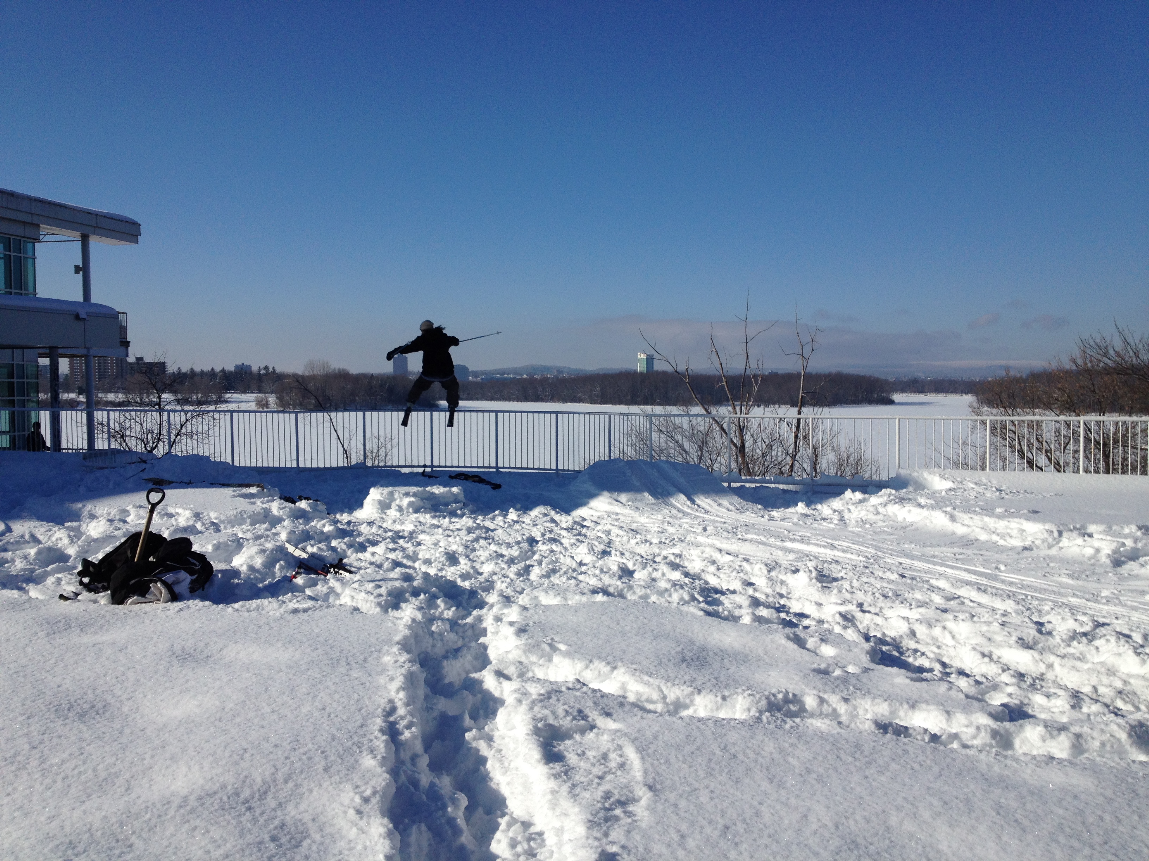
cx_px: 574
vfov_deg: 40.7
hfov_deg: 52.6
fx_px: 1162
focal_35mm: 35
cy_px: 430
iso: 50
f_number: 2.4
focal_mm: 4.28
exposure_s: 1/5025
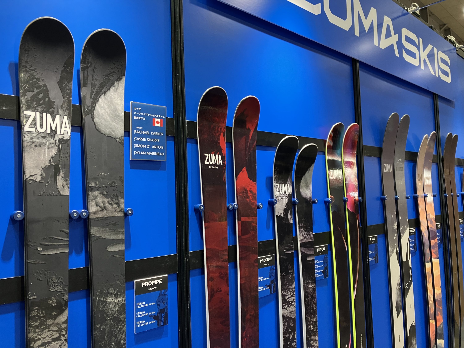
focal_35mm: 28
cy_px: 174
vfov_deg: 49.7
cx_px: 232
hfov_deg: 63.4
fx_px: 375
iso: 100
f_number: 1.8
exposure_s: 1/50
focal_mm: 3.99
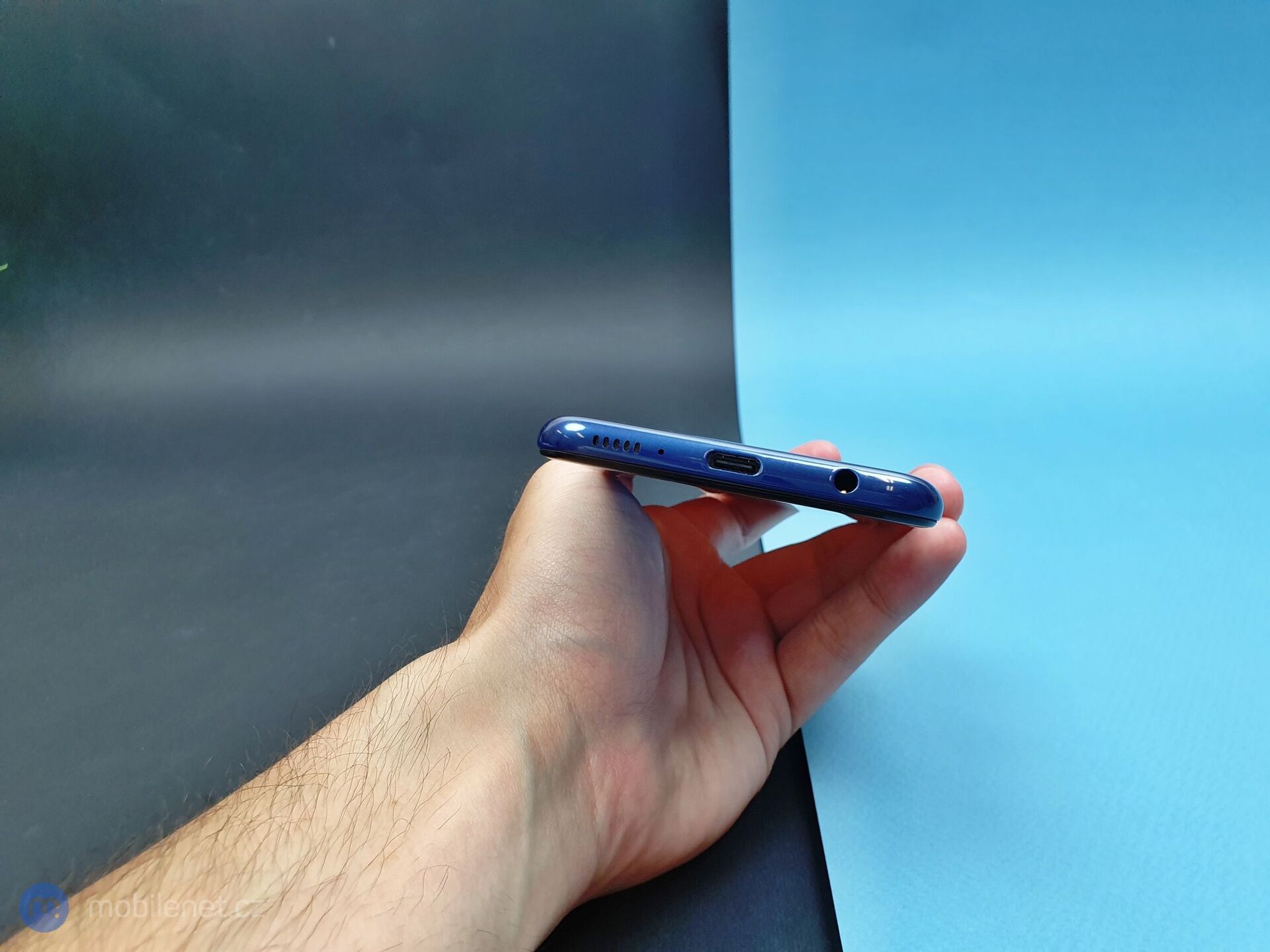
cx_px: 635
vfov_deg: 53.1
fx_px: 954
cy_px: 476
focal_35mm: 26
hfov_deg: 67.3
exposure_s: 1/100
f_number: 2.4
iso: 125
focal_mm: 4.32
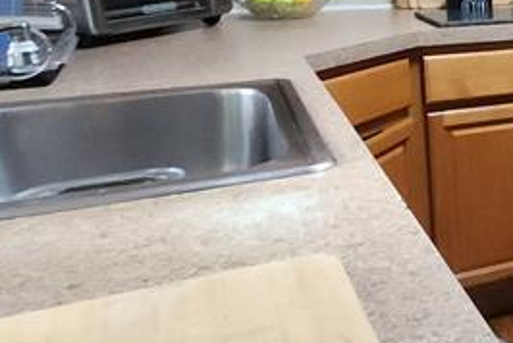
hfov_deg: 26.4
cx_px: 787
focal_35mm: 52
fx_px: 742
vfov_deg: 25.6
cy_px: 64
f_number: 2.2
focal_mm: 2.2
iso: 400
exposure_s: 1/60
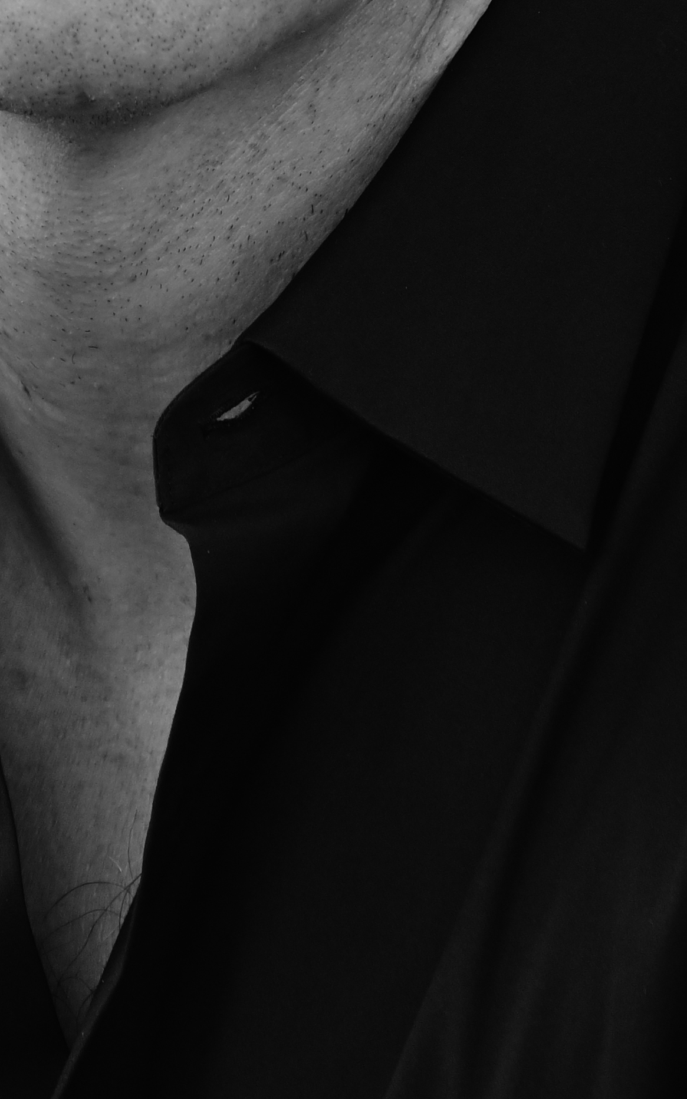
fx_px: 27361
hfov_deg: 1.4
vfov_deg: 2.3
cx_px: 135
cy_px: -64
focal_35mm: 913
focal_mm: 200
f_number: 6
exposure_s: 1/400
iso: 500
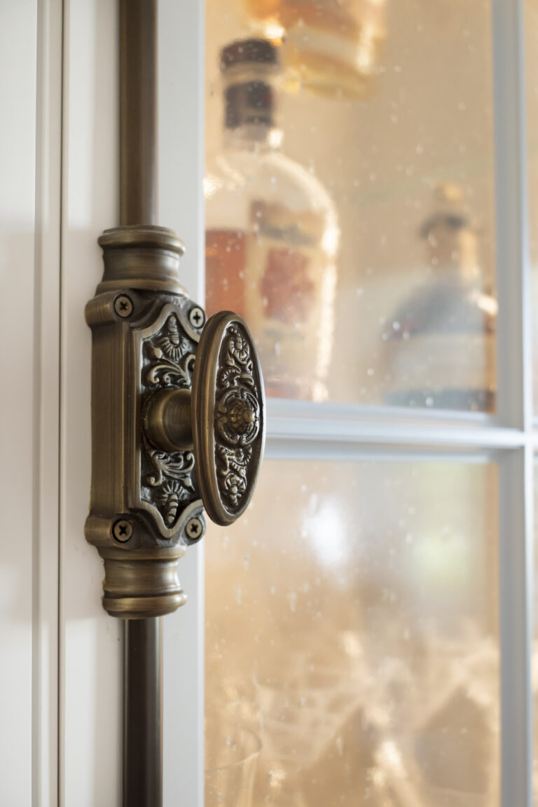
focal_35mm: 39
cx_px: 269
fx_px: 874
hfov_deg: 34.2
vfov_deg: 49.6
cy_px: 404
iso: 800
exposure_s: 1/25
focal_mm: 26
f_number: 5
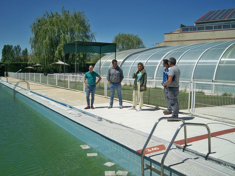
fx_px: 251
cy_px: 88
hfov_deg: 50.1
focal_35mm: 37
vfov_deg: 38.7
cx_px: 118
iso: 80
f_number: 8.6
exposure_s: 1/500
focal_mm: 7.9
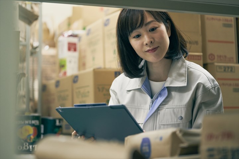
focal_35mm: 77
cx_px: 120
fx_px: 511
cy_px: 80
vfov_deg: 17.7
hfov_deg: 26.3
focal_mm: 77
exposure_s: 1/160
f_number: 2.8
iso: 1600
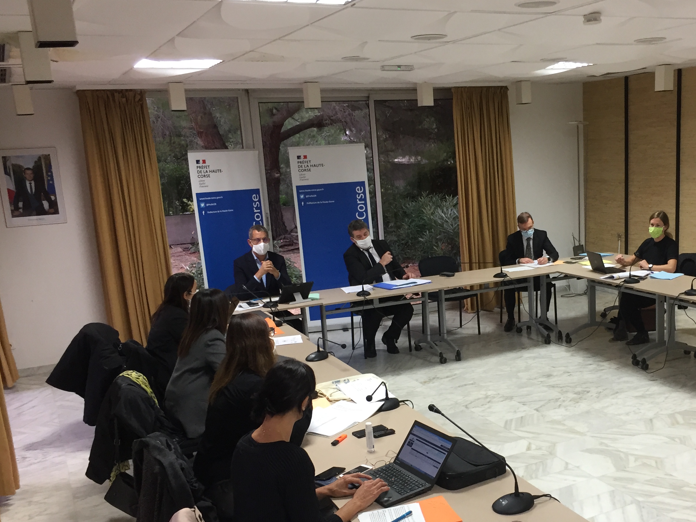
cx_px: 459
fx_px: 784
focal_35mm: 39
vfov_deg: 36.6
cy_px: 328
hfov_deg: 47.2
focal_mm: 4.15
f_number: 2.2
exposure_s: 1/33
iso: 125
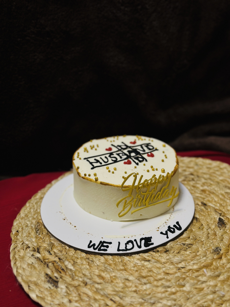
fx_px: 425
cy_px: 154
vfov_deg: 39.7
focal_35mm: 48
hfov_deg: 30.3
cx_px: 115
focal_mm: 6.86
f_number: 1.78
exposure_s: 1/50
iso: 80
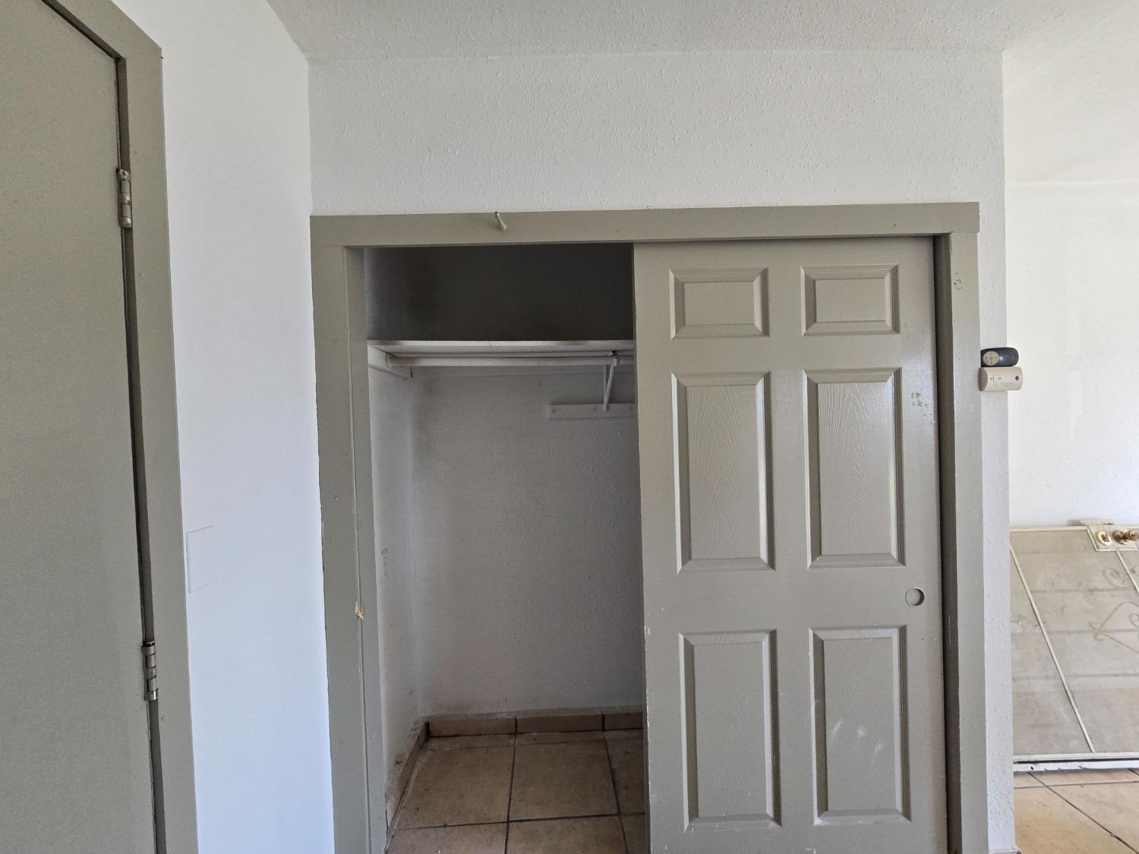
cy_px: 427
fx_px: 428
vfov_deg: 89.9
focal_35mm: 13
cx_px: 570
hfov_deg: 106.2
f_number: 2.2
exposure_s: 1/100
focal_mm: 2.2
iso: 250
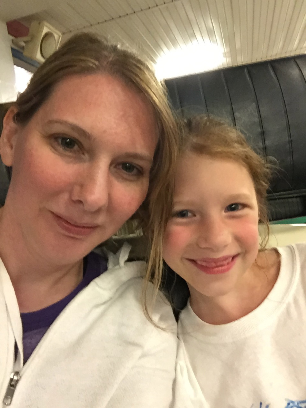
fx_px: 365
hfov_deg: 45.4
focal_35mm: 31
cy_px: 204
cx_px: 153
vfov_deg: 58.4
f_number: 2.2
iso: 320
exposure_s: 1/20
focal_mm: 2.65
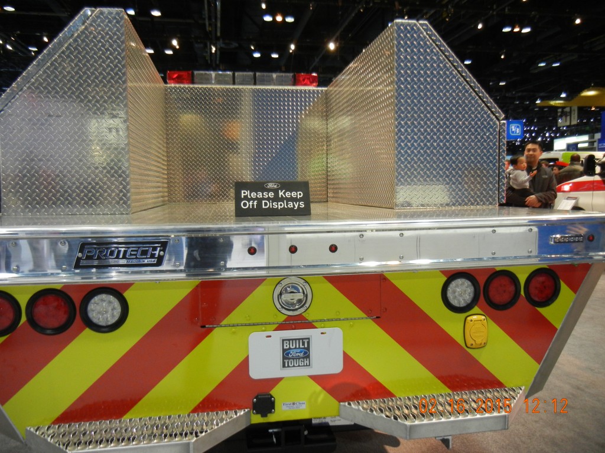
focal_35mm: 30
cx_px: 302
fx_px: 524
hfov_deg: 60.0
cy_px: 226
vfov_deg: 46.8
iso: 400
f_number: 3.5
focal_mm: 5.4
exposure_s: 1/43.6
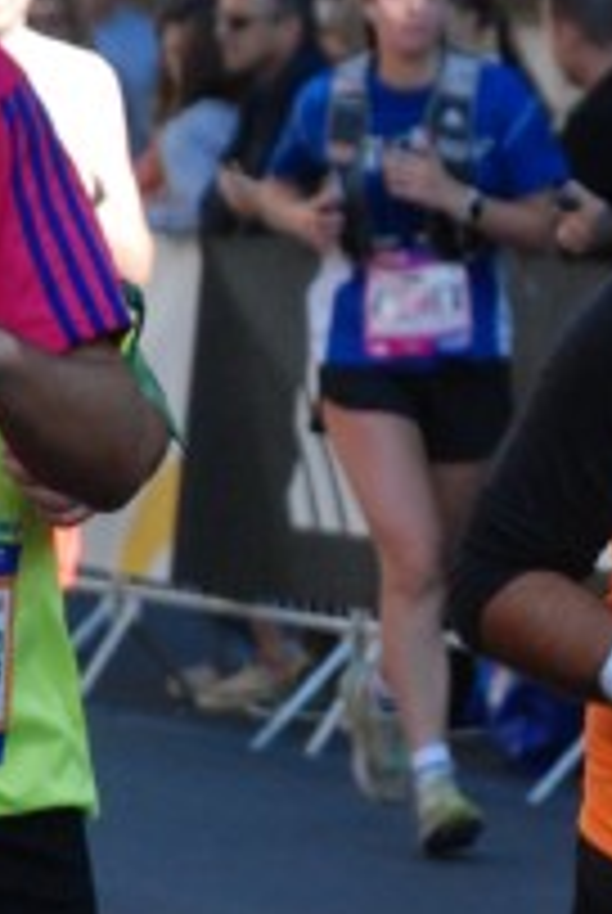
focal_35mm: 466
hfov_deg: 3.0
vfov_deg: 4.4
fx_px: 11854
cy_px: 554
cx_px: 785
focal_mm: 105
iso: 1000
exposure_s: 1/800
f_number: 5.6
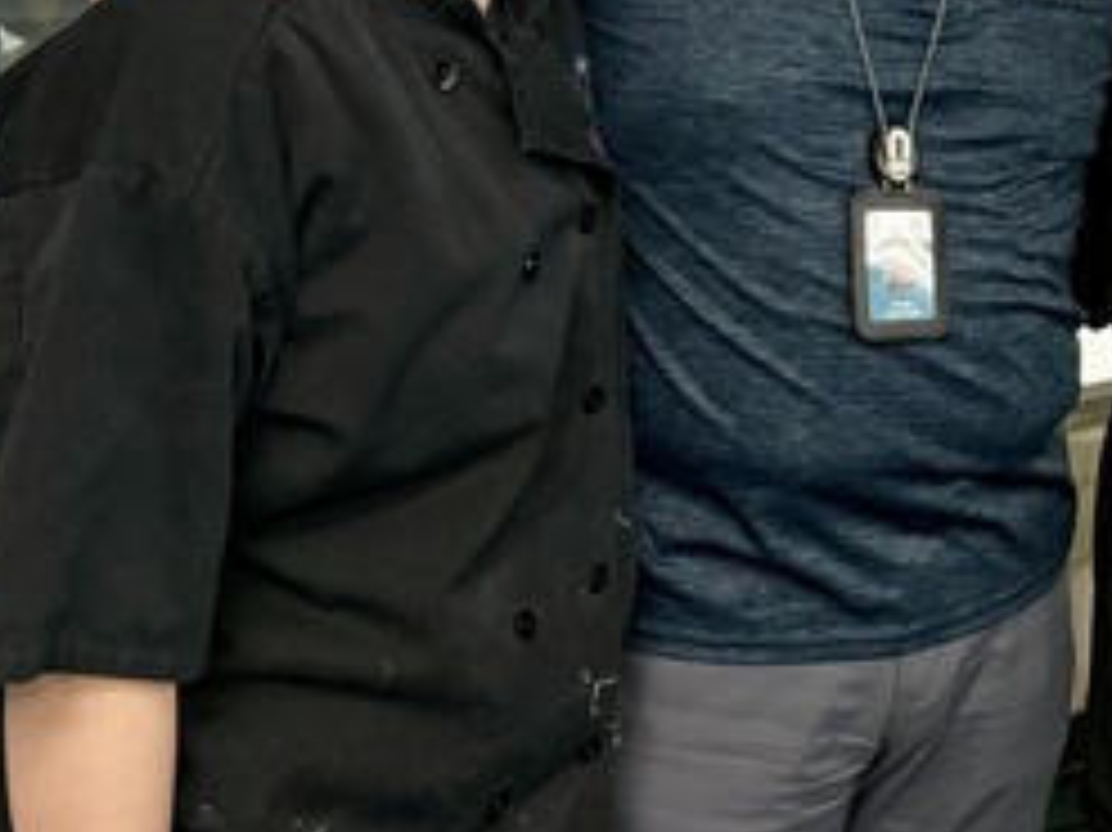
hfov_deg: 30.3
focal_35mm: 59
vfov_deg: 24.4
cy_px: 171
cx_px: 1126
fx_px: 1894
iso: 500
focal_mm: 5.96
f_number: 1.6
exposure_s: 1/60
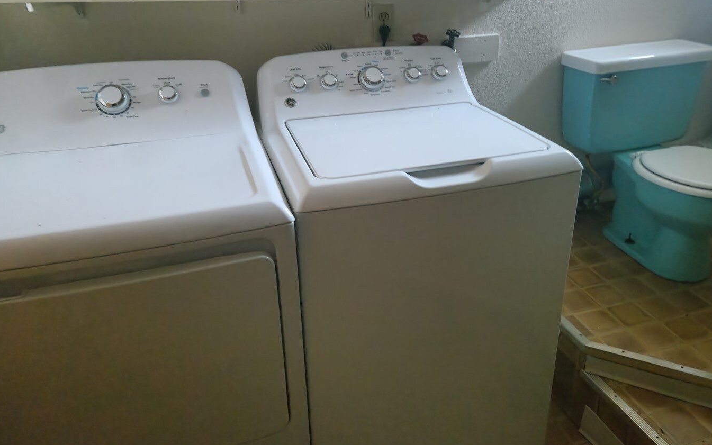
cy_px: 176
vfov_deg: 42.9
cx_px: 392
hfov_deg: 64.5
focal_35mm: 29
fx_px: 563
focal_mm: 5.4
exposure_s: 1/30
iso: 640
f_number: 1.8
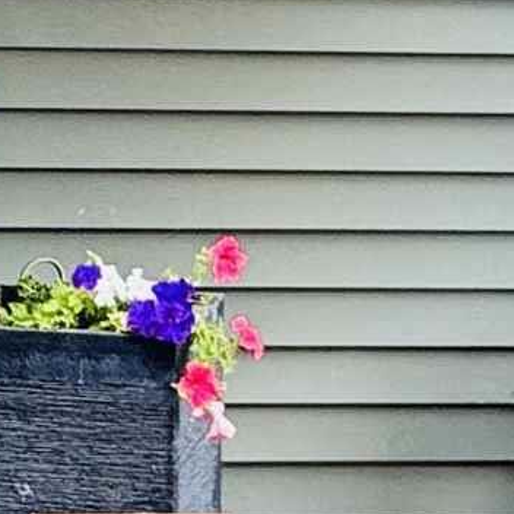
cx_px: 51
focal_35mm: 108
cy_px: 192
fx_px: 1814
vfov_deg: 16.1
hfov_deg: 15.9
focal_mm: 2.22
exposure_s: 1/99
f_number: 2.2
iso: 64
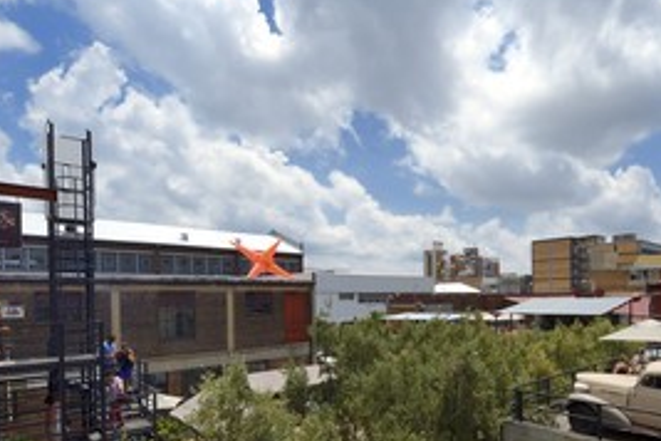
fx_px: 404
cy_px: 315
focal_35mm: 22
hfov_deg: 77.0
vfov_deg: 55.3
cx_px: 418
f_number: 14
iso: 200
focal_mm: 14
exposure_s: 1/250
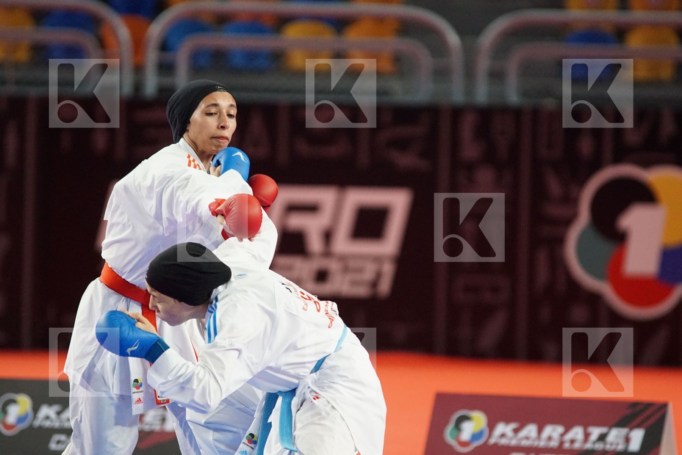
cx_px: 341
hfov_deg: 6.9
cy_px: 228
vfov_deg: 4.6
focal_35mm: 300
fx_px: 5683
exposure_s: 1/1600
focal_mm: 200
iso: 3200
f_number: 2.8
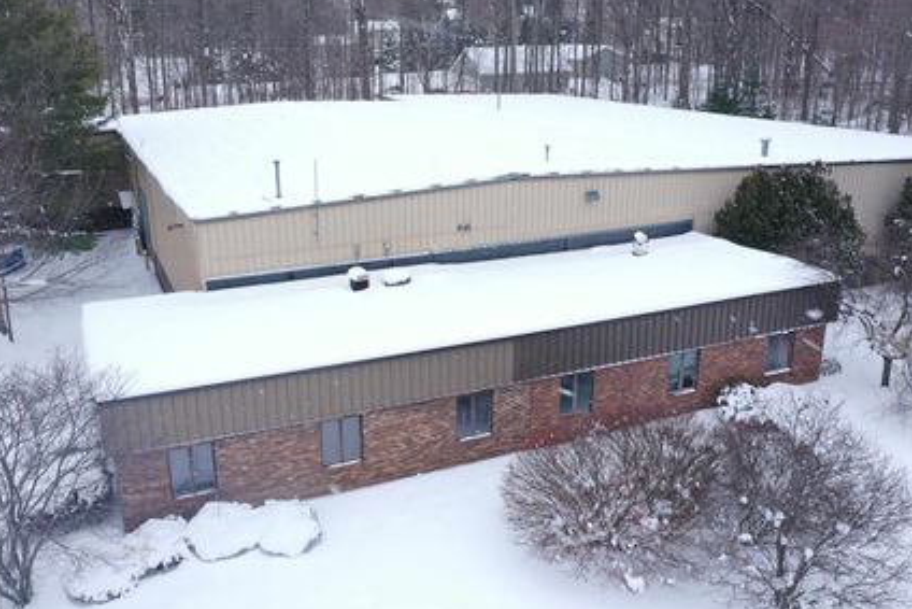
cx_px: 404
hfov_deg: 57.1
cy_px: 307
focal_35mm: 33
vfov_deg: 40.0
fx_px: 836
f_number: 5.6
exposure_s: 1/320
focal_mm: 10.26
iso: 200
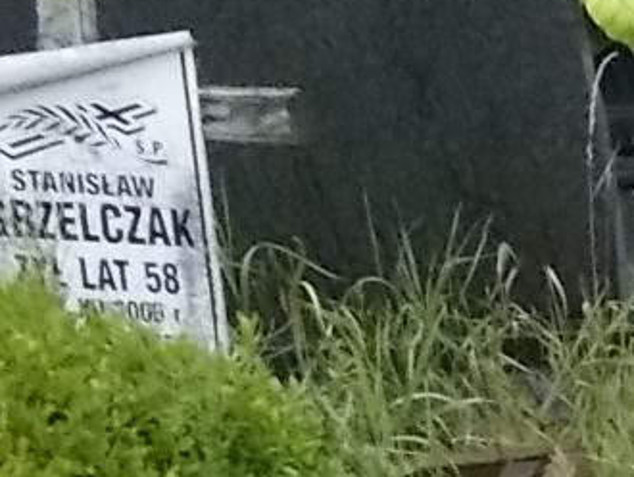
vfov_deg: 10.8
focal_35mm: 126
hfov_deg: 12.8
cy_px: 956
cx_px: 1412
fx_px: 2309
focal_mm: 4.6
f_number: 8
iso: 400
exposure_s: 1/160
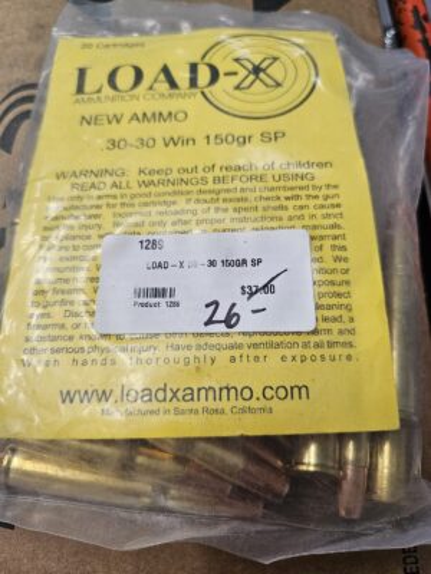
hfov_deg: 56.8
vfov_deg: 71.6
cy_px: 287
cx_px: 216
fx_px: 398
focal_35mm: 24
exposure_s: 1/120
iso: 200
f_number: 1.8
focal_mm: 5
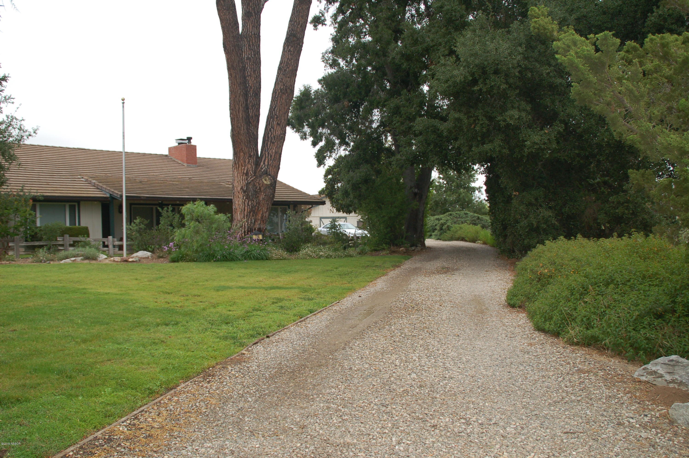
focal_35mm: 38
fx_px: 717
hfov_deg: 51.3
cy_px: 229
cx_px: 344
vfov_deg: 35.4
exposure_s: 1/500
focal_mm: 25
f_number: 5.6
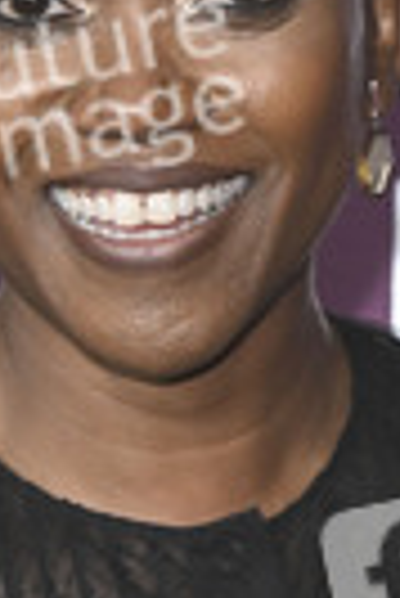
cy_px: 333
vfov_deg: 6.2
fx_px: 5535
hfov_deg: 4.1
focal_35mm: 333
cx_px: 144
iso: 2000
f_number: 5.6
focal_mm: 74
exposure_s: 1/320
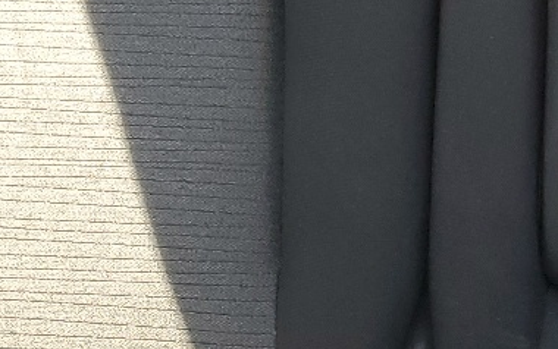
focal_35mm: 116
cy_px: -163
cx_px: 793
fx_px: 1765
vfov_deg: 10.9
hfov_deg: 16.6
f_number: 1.5
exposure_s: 1/120
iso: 74
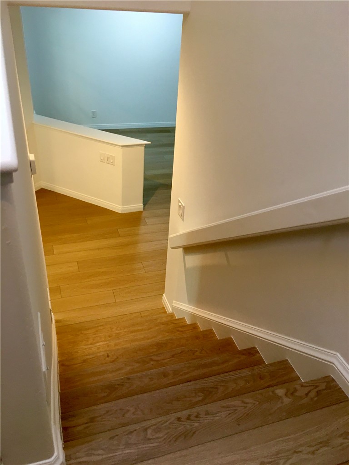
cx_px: 174
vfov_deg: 61.7
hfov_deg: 48.2
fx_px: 390
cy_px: 232
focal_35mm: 29
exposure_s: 1/30
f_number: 2.2
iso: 80
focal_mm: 4.15
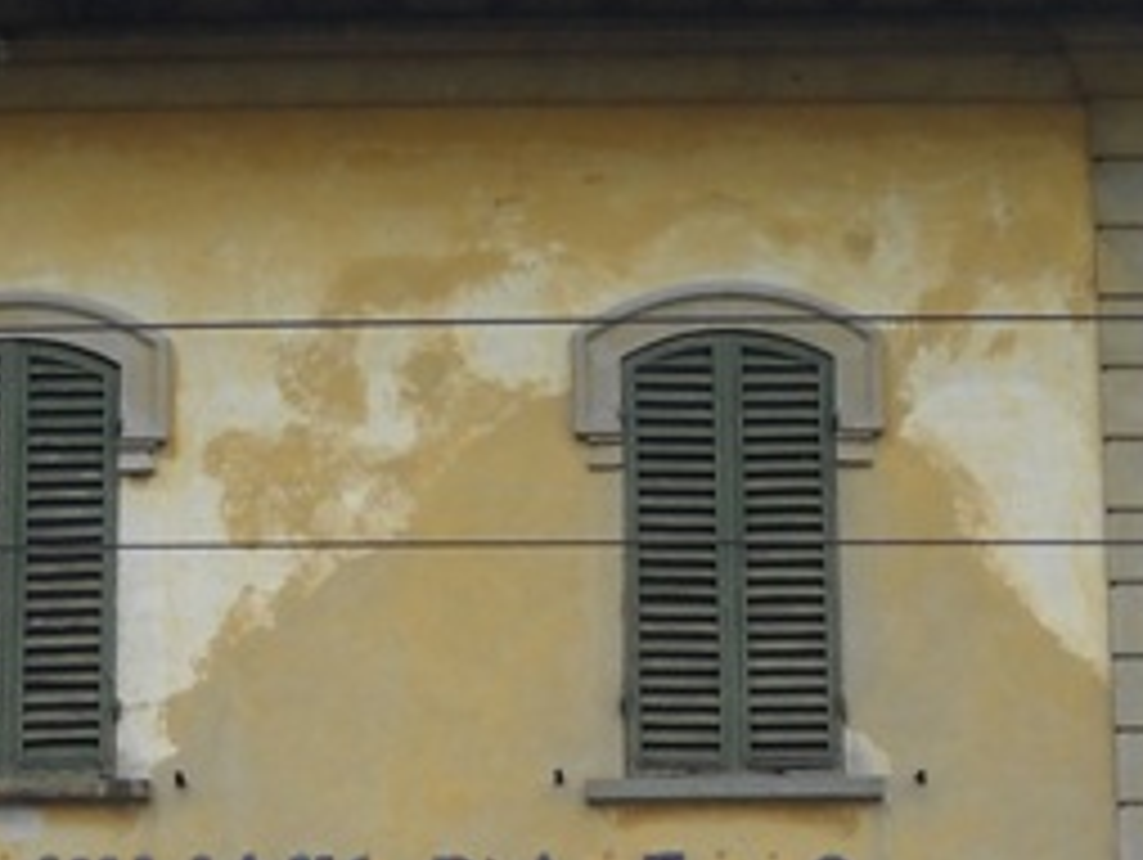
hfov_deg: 15.2
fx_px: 4264
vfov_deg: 11.2
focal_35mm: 129
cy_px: 1175
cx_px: 351
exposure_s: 1/384
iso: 64
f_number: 3.1
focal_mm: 6.72
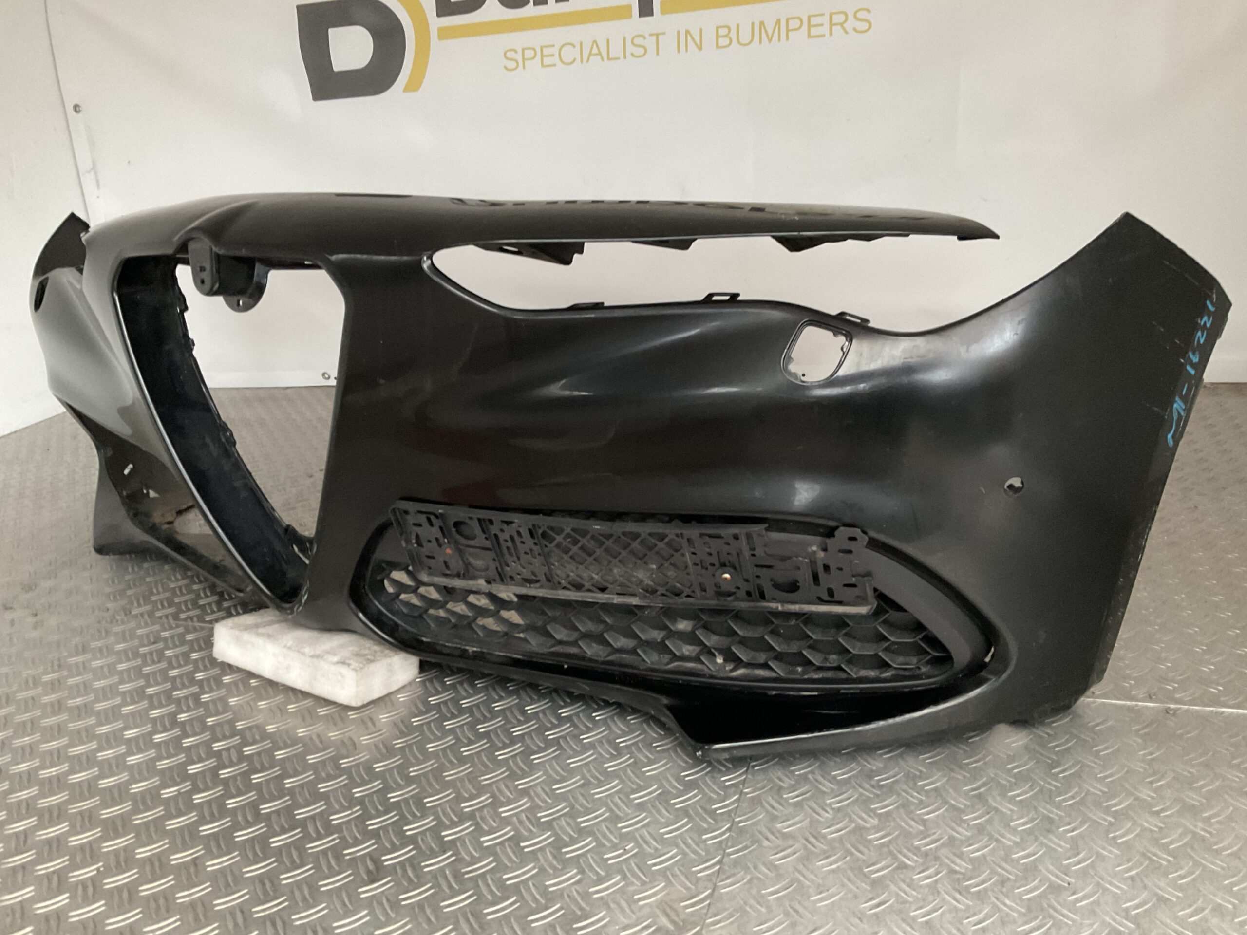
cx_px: 624
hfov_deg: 61.7
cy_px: 468
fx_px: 1045
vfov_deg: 48.2
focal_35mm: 29
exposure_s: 1/25
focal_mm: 3
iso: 250
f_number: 1.8
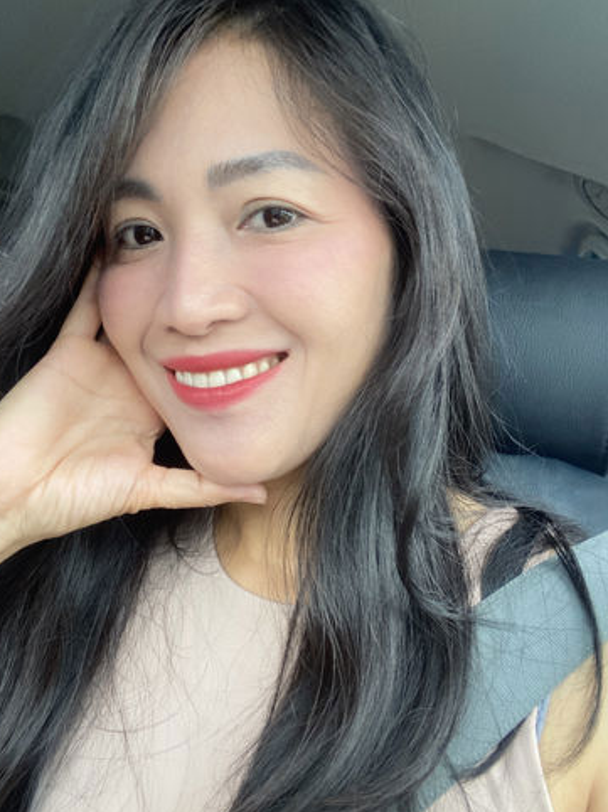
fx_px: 656
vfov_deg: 63.5
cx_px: 305
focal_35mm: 28
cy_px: 412
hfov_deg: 49.7
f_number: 2.2
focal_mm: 2.71
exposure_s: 1/122
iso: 64
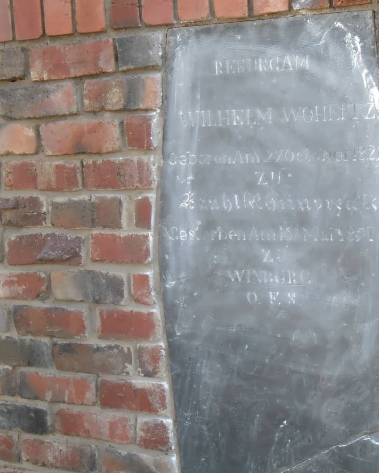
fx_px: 813
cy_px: 236
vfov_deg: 32.5
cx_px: 275
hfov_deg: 26.0
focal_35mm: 58
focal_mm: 7.8
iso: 100
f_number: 4.5
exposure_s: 1/86
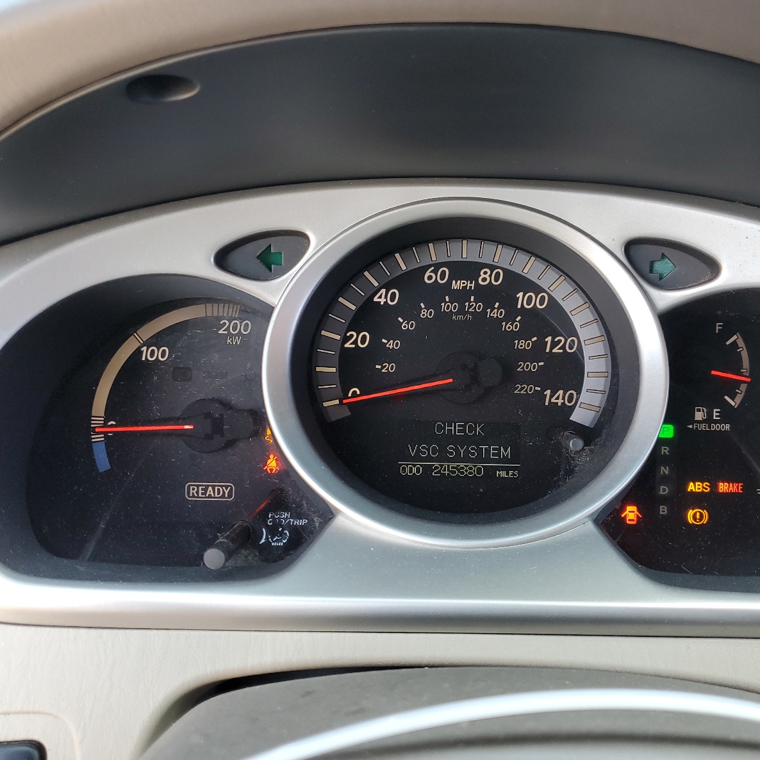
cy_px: 378
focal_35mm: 31
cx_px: 436
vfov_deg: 52.5
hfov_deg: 52.3
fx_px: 770
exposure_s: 1/120
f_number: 1.5
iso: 64
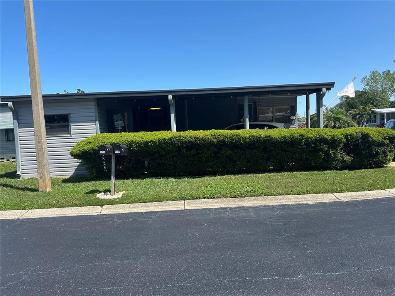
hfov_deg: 67.3
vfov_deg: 53.1
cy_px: 148
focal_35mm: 26
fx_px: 297
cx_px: 198
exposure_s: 1/3165
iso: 50
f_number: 1.5
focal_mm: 5.7
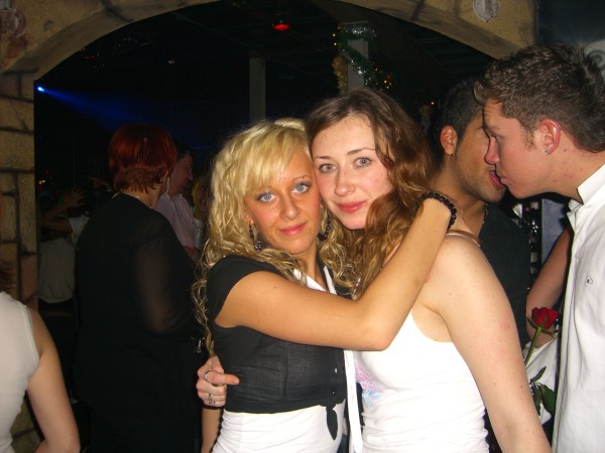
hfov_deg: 49.0
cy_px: 226
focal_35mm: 38
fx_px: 664
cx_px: 302
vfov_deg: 37.7
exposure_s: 1/60
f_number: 2.8
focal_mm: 7.9
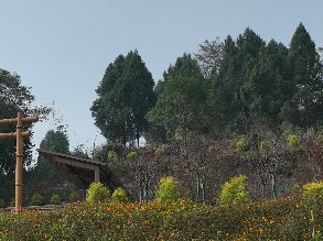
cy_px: 168
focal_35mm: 84
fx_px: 783
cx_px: 50
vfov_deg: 17.5
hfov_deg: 22.9
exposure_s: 1/3200
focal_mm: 12.29
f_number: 2.8
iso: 200
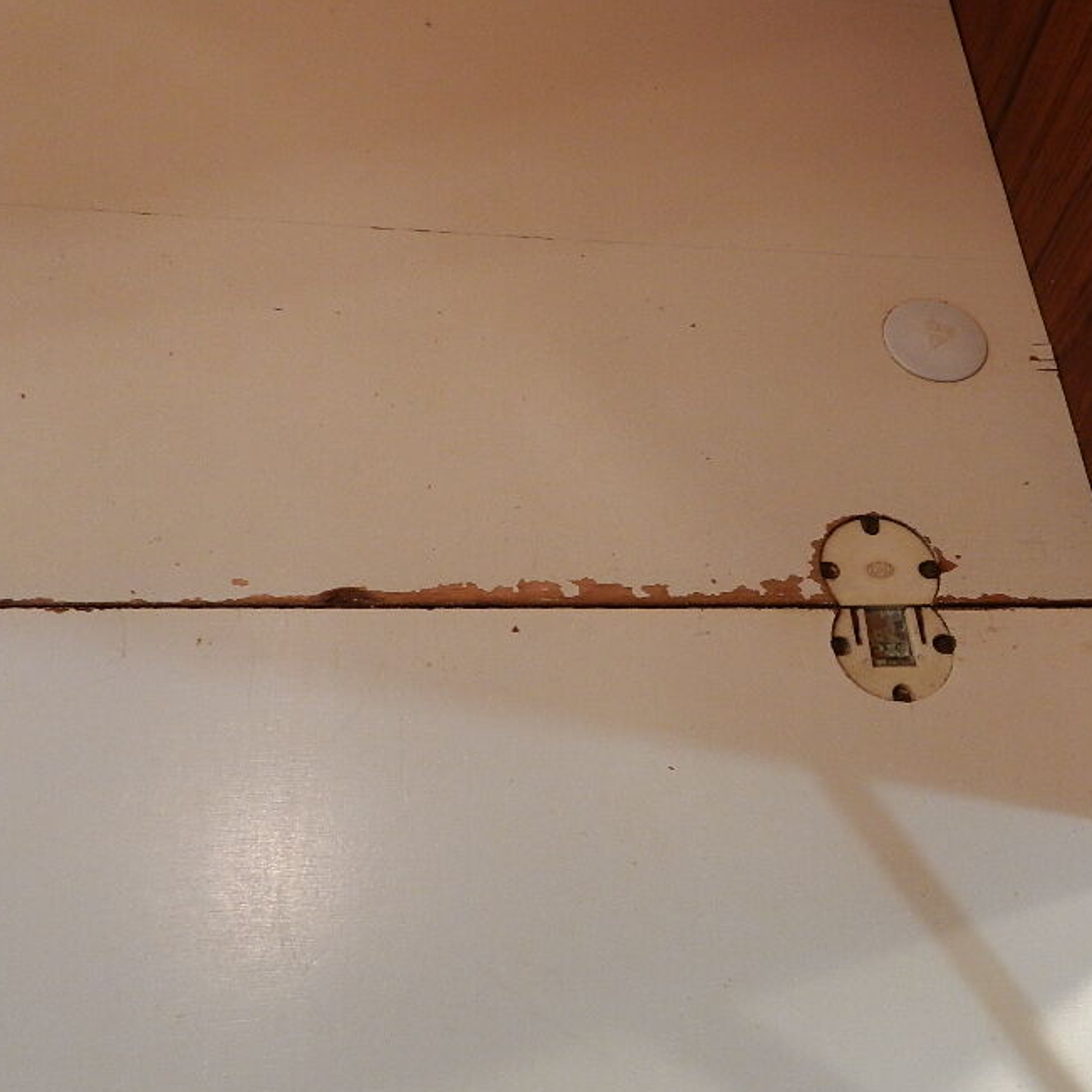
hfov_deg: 50.1
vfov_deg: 51.1
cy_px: 562
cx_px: 733
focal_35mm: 32
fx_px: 1142
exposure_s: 1/30
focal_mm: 4
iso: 280
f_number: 3.4
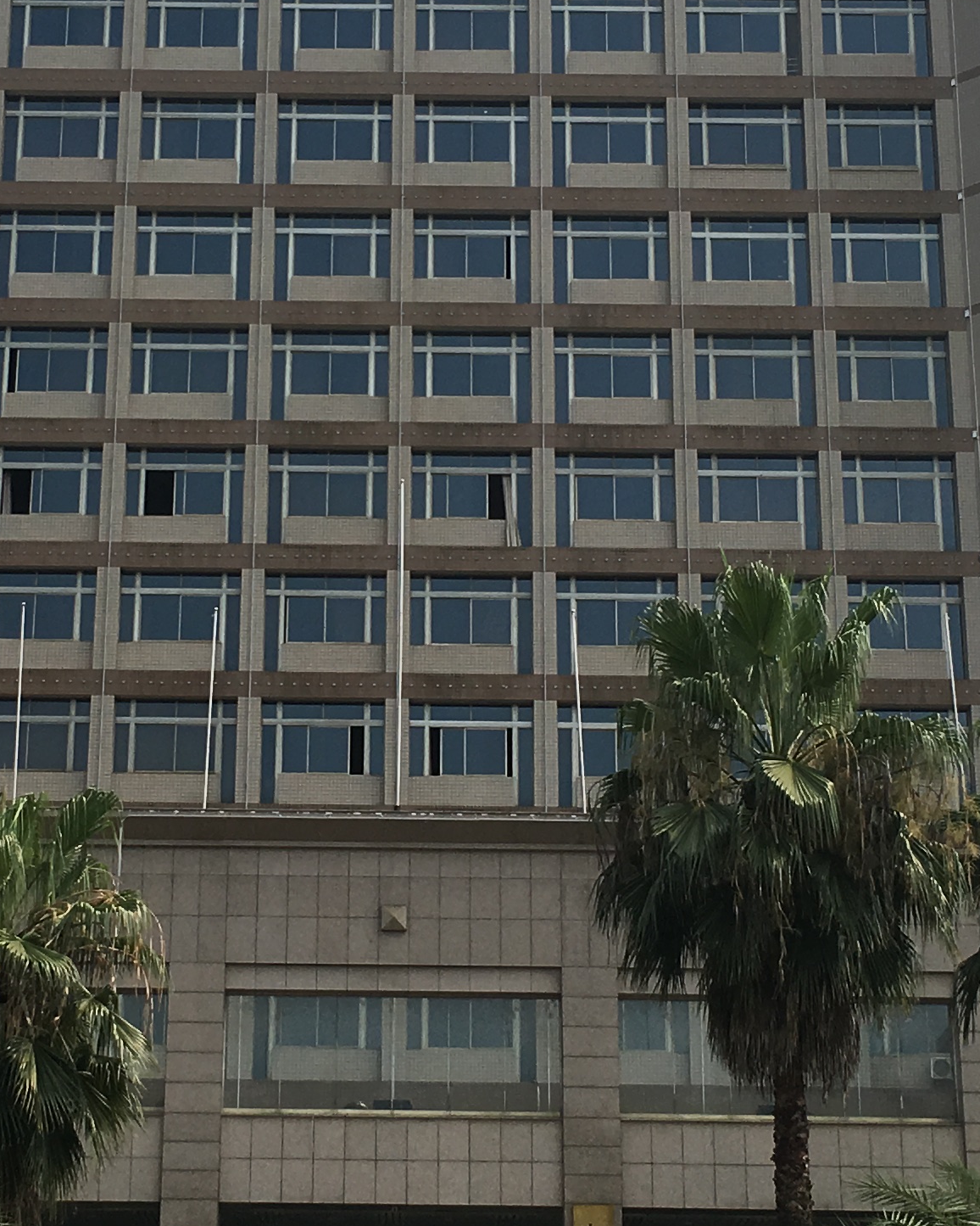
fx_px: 2864
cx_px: 387
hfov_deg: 19.4
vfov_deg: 24.1
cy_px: 552
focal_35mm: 79
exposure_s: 1/2262
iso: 25
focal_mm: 4.15
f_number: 2.2
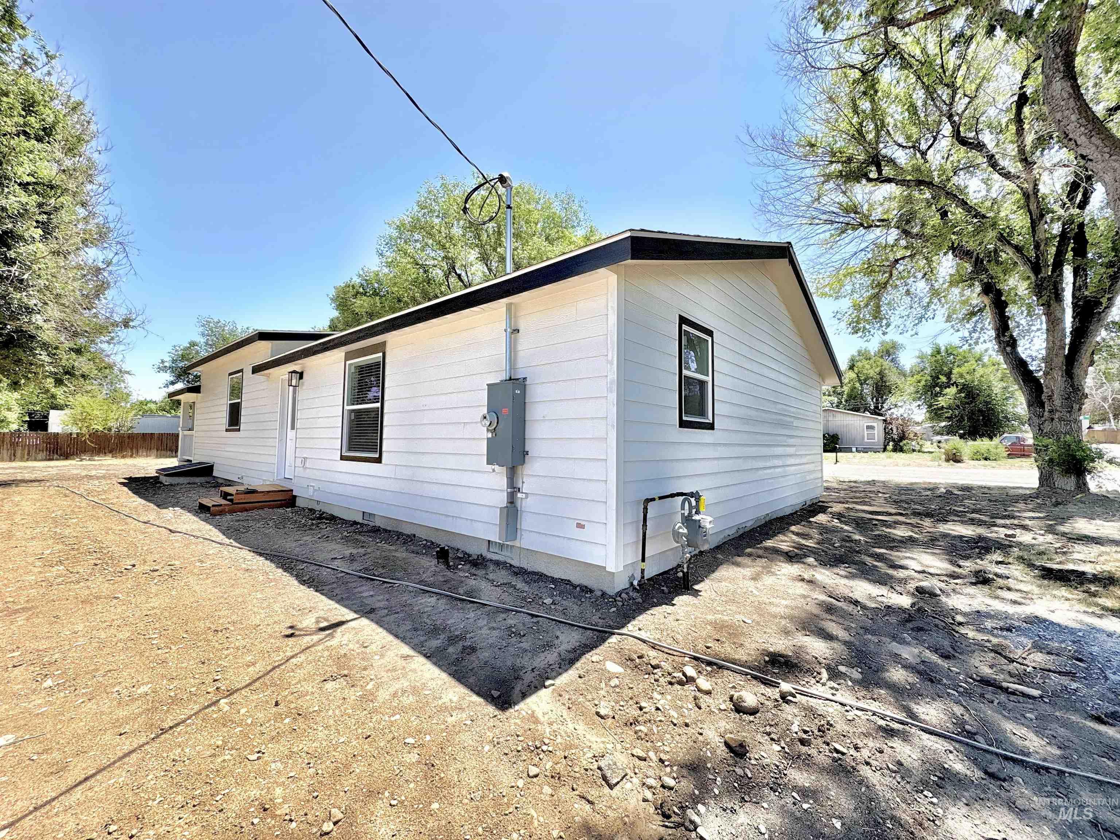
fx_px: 453
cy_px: 420
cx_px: 560
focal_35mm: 14
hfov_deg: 102.1
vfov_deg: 85.7
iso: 50
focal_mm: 2.22
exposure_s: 1/879
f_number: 2.2
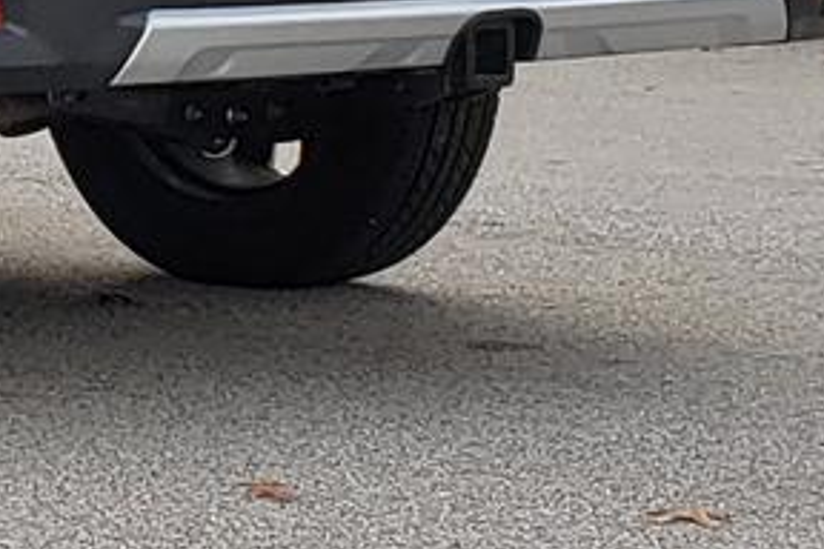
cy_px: -315
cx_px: -481
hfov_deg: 18.4
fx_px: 2197
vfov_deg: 13.3
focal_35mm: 96
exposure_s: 1/396
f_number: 2.4
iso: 50
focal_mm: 4.3
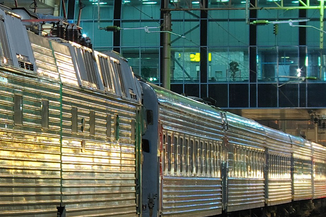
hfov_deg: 5.8
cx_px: 9
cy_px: 124
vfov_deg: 3.9
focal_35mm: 353
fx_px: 3192
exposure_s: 3
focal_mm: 73
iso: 200
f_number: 8
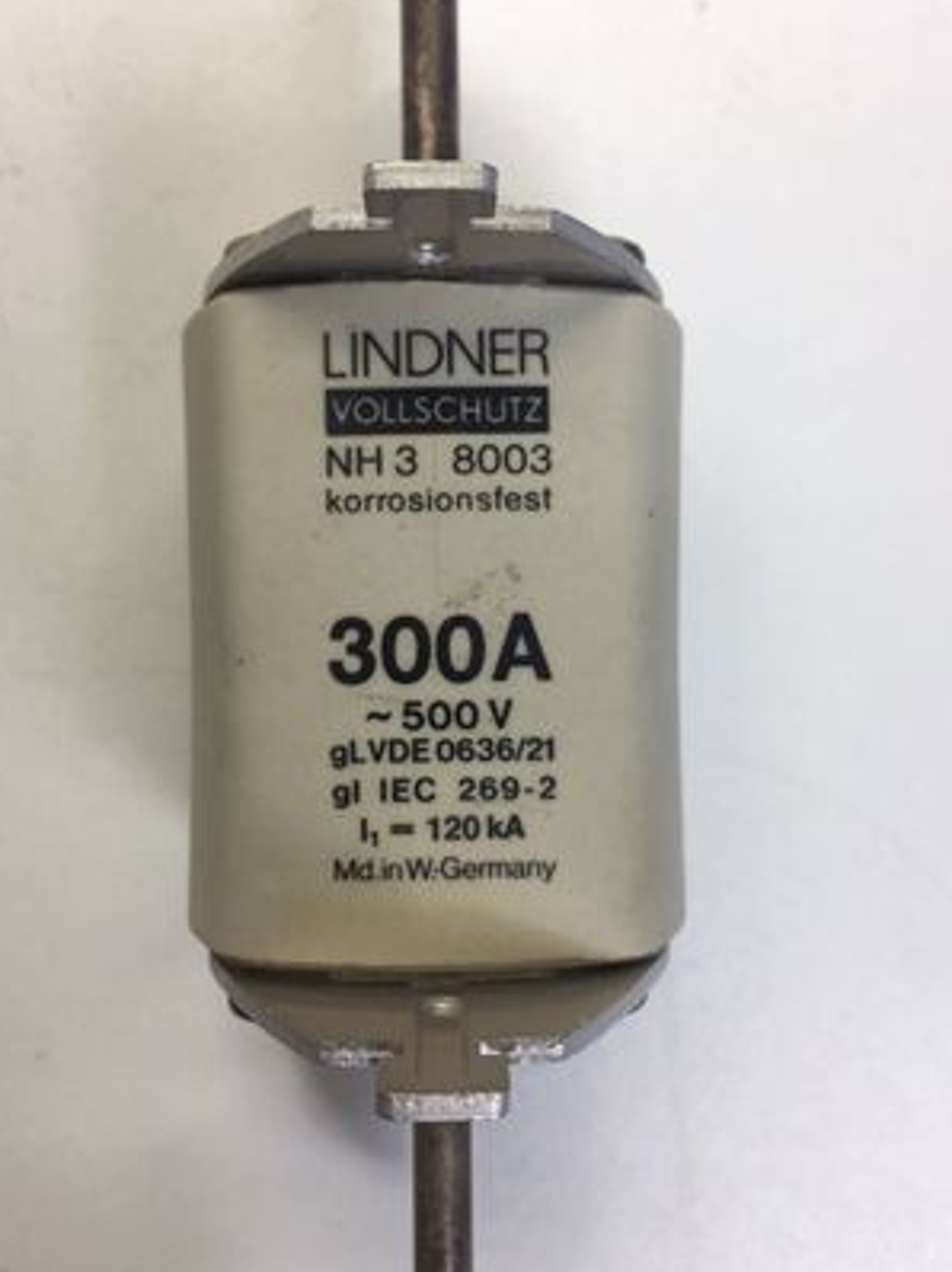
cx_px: 457
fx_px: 1285
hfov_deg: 40.7
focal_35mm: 35
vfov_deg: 52.6
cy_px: 620
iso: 40
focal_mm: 4.15
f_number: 2.2
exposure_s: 1/100
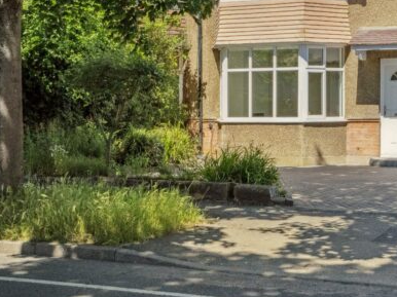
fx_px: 768
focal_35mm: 67
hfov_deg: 28.6
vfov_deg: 21.5
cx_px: 292
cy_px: 44
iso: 6400
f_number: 10
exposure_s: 1/4000
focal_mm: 35
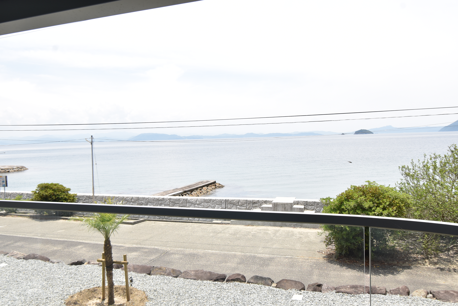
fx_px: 382
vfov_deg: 43.6
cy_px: 153
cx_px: 229
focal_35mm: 30
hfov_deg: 61.9
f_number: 10
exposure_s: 1/400
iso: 400
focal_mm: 20
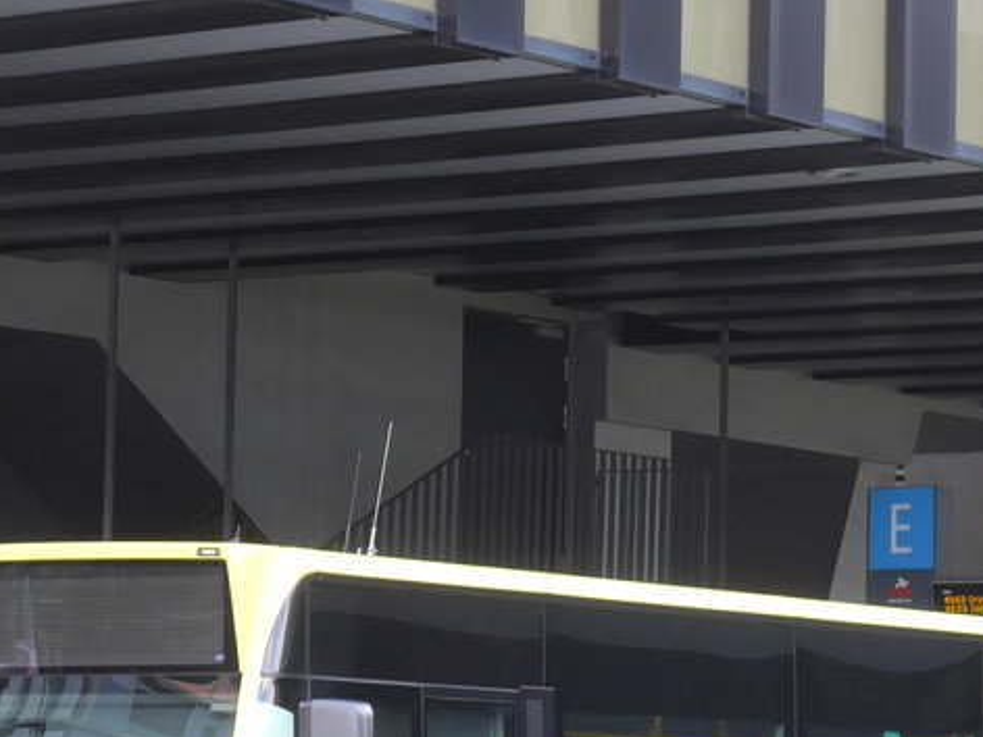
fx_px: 5055
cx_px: 762
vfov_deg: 8.3
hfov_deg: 11.1
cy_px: 502
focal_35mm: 178
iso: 160
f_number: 4.1
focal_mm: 14.2
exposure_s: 1/80
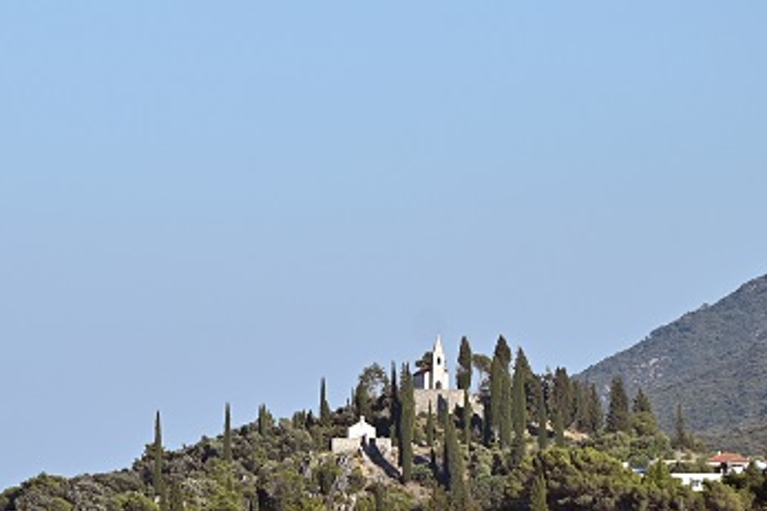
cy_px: 574
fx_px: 10136
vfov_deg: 2.9
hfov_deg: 4.3
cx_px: 217
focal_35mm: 476
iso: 100
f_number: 5
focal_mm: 165
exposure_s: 1/1000
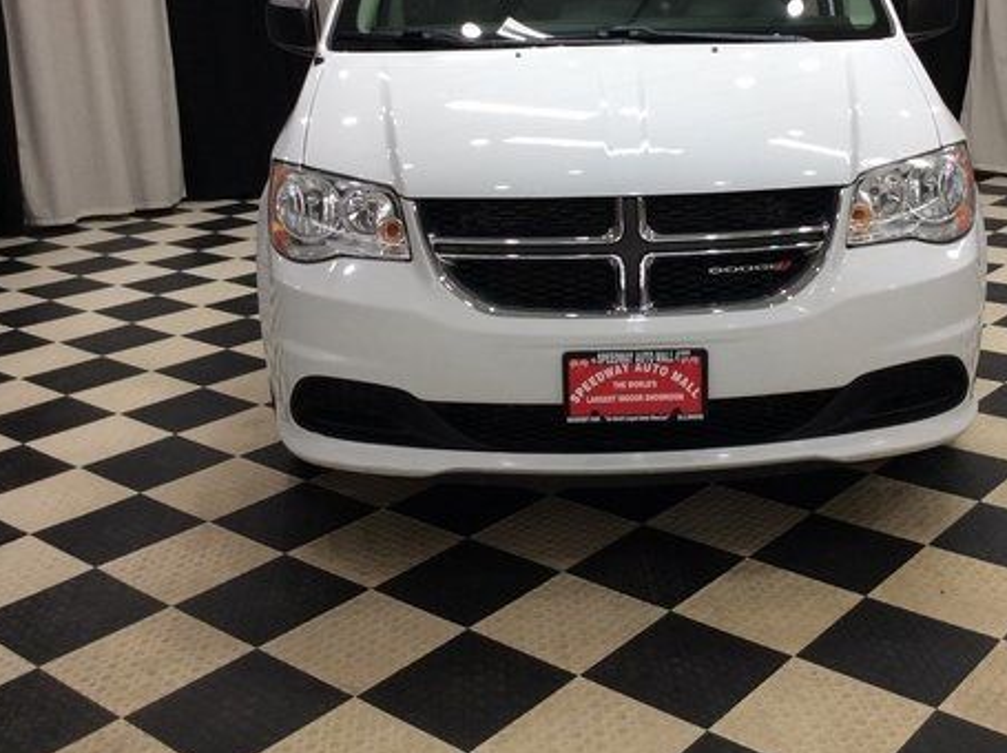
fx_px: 1307
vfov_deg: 31.9
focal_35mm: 45
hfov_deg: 41.9
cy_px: 264
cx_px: 622
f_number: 2.4
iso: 40
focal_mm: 3.3
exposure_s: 1/40
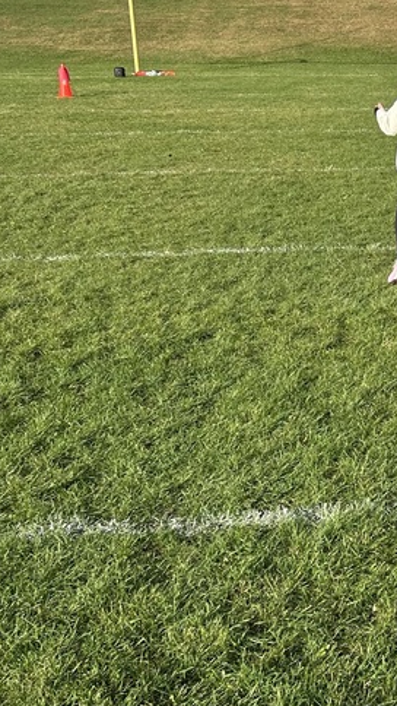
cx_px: 524
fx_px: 1122
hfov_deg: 18.6
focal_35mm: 60
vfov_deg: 34.9
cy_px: 360
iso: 50
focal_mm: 5.7
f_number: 1.5
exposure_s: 1/2695
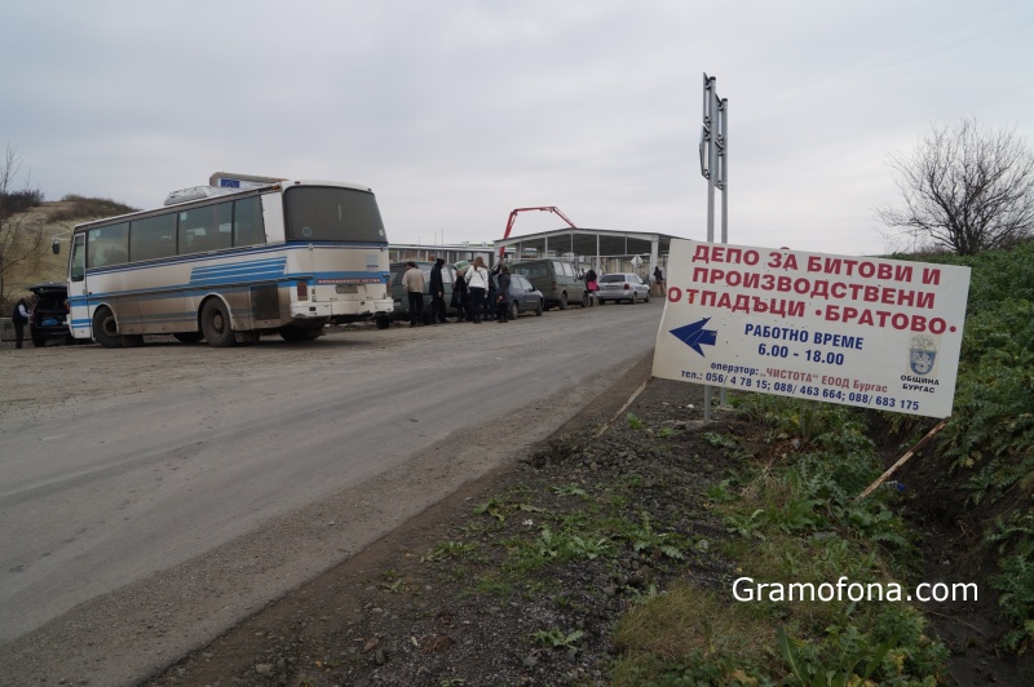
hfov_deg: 62.0
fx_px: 861
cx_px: 517
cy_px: 344
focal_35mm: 30
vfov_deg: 43.5
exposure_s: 1/125
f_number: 5.6
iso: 100
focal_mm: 20
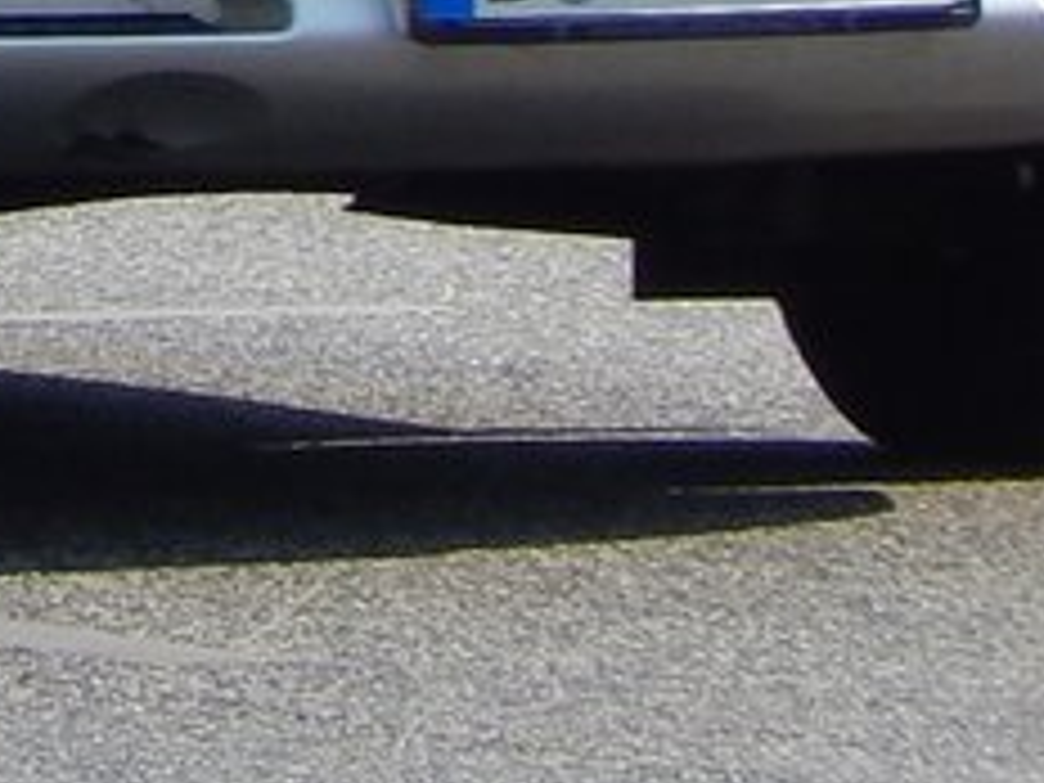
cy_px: -1220
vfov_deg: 2.0
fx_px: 21986
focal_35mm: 729
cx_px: -1112
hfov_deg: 2.7
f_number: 4.9
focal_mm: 25.3
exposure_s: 1/640
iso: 125
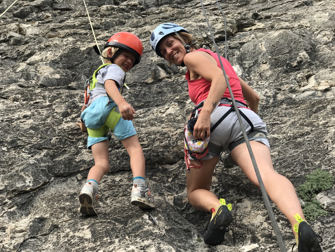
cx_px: 168
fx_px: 552
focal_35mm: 57
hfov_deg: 33.8
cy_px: 126
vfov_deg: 25.7
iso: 20
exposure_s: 1/197
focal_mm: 6.6
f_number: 2.8
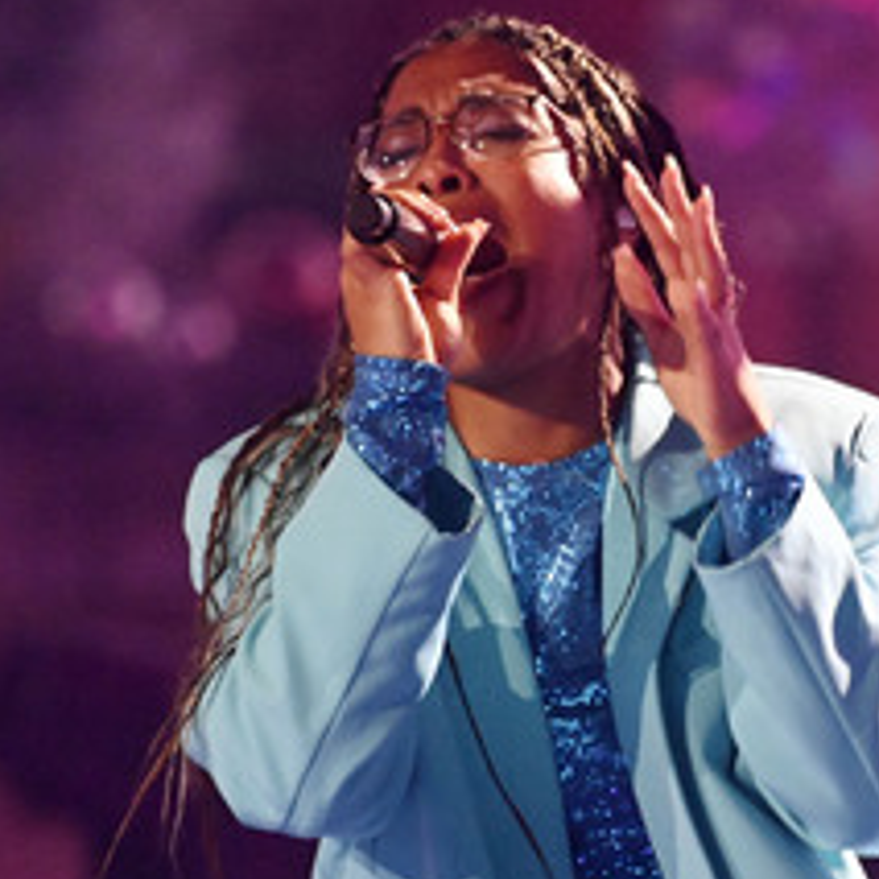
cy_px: 499
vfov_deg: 1.9
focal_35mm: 899
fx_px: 25827
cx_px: 625
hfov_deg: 1.9
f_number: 5.6
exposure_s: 1/400
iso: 16000
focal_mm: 500
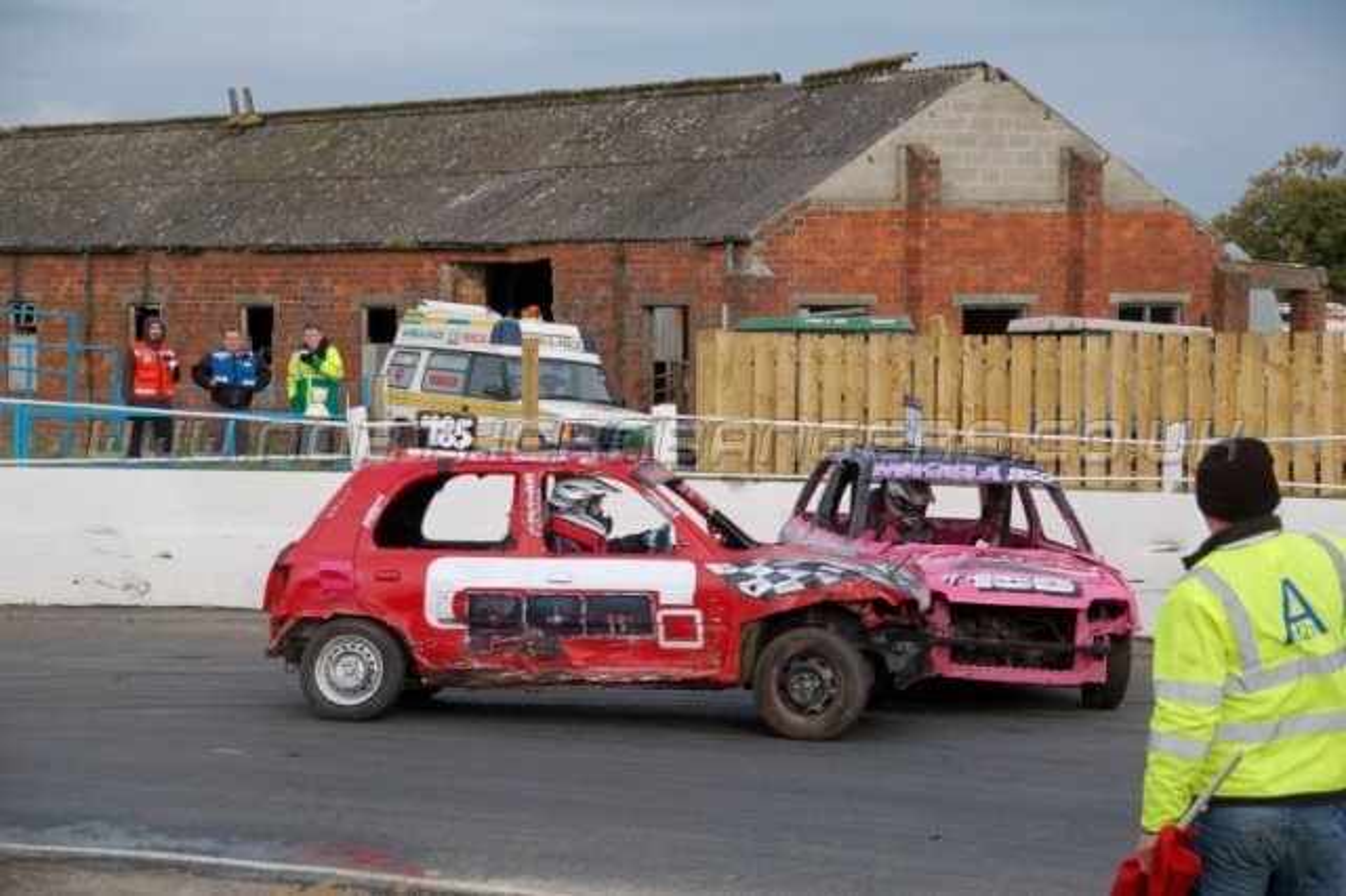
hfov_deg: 20.9
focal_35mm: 98
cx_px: 673
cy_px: 448
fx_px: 3643
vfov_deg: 14.0
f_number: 5.3
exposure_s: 1/640
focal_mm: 65
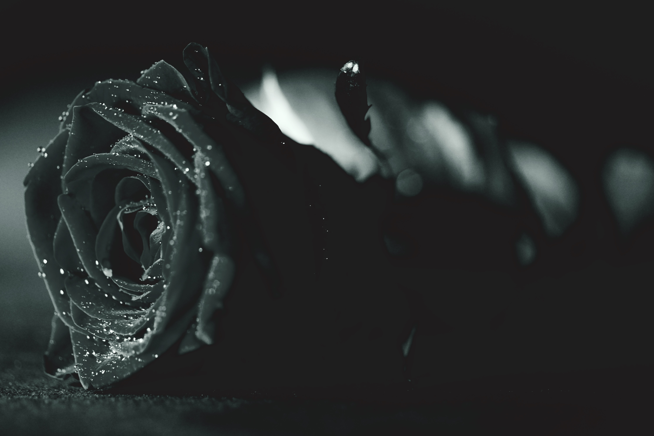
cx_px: 327
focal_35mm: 45
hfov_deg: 43.6
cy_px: 218
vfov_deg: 29.9
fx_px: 817
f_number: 2.8
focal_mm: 30
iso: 640
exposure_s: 1/25
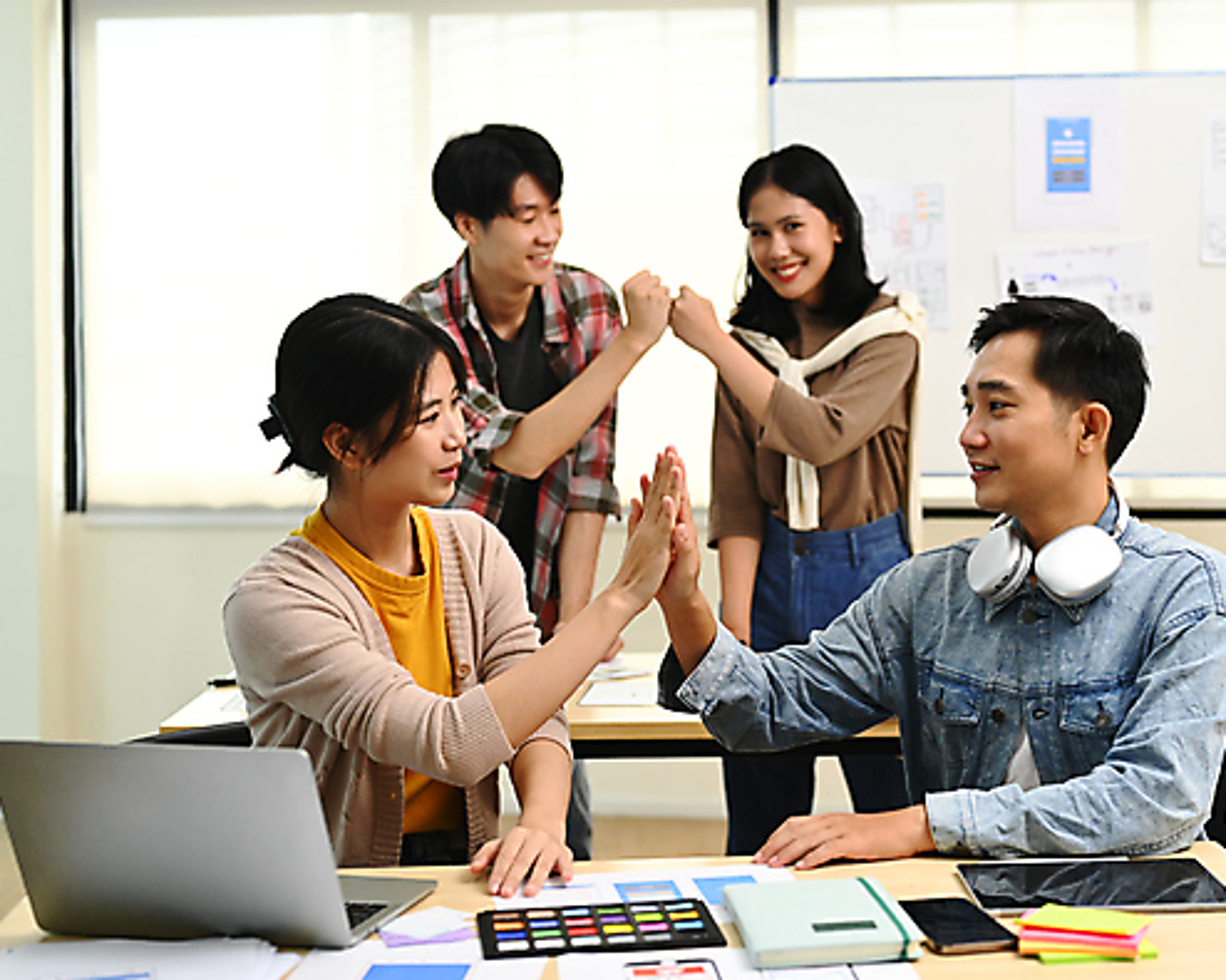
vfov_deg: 26.7
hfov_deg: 32.9
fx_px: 2068
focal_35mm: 57
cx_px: 722
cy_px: 489
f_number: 2.8
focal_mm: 50
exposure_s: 1/250
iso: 500
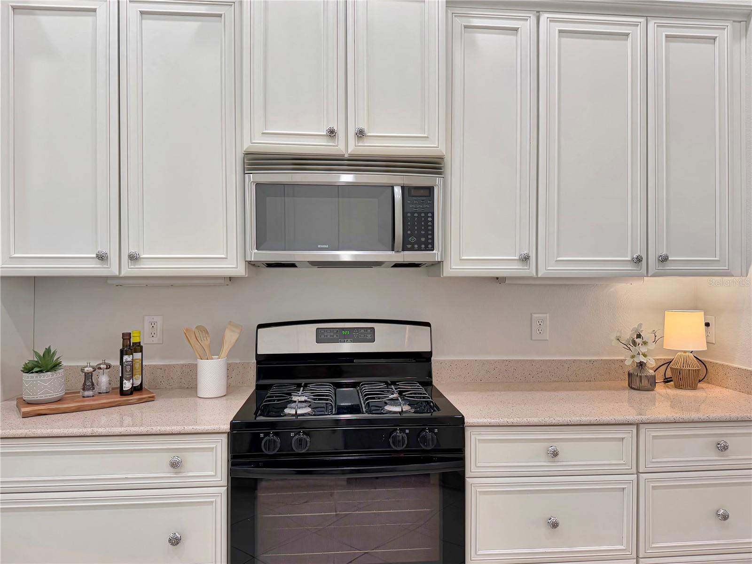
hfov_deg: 71.6
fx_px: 521
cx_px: 376
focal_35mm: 24
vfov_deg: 56.8
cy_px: 282
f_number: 1.78
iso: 125
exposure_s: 1/120
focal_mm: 6.76
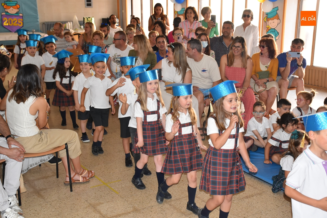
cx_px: 164
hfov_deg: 38.9
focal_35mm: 51
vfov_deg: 26.5
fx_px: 464
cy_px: 109
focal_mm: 34
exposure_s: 1/80
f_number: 4.2
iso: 800
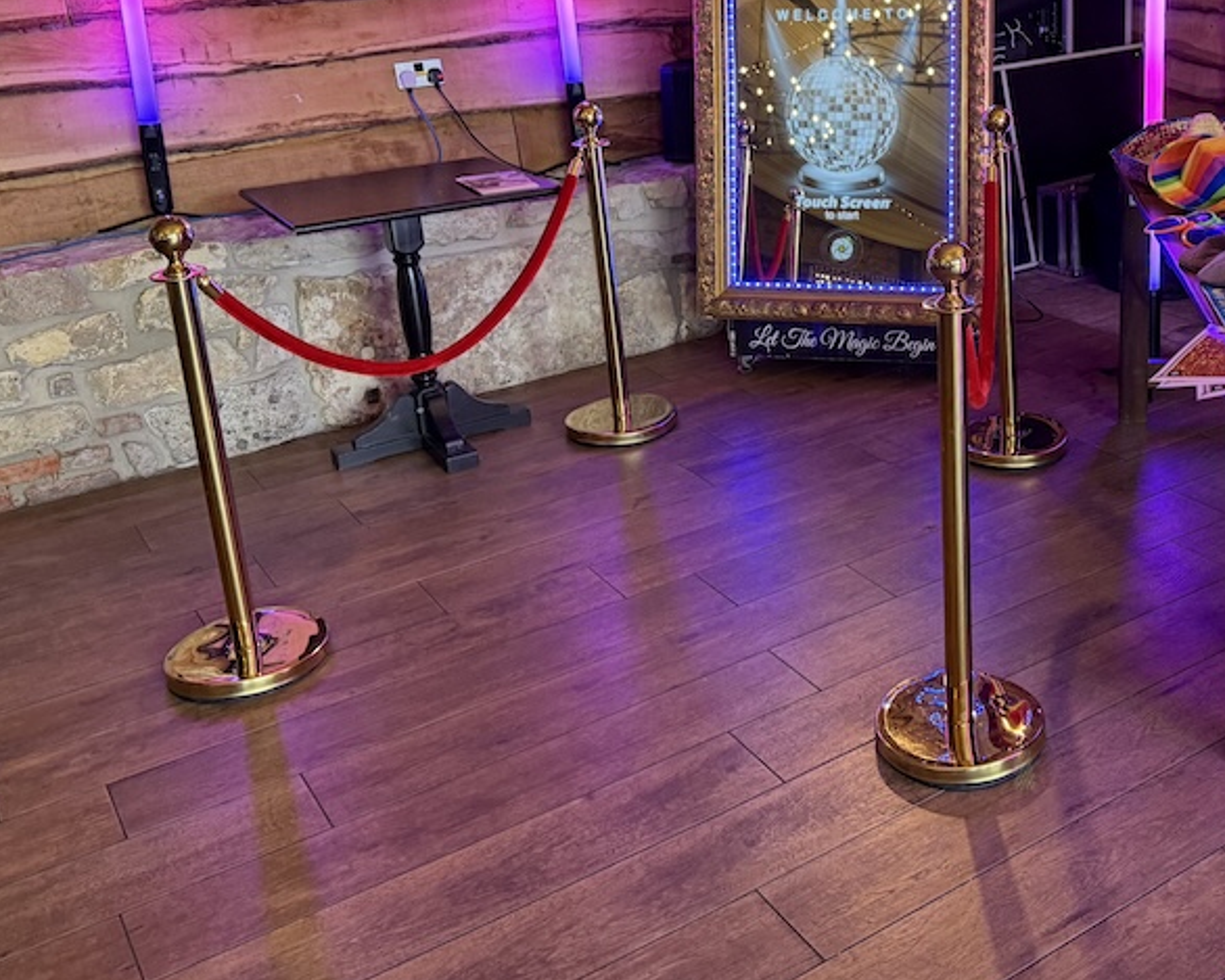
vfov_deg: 36.7
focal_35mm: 40
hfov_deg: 44.3
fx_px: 1450
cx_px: 920
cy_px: 274
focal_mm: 6.76
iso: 320
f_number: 1.78
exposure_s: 1/50
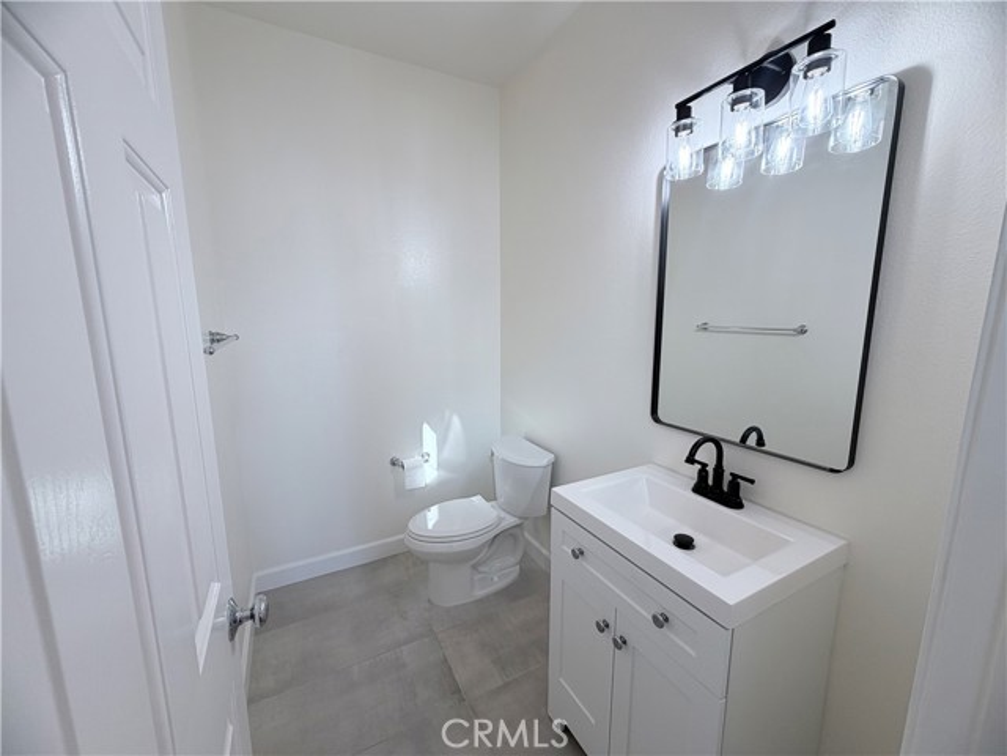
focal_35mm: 14
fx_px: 407
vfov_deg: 85.7
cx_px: 504
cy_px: 378
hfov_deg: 102.1
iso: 80
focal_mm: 2.22
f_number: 2.2
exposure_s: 1/120
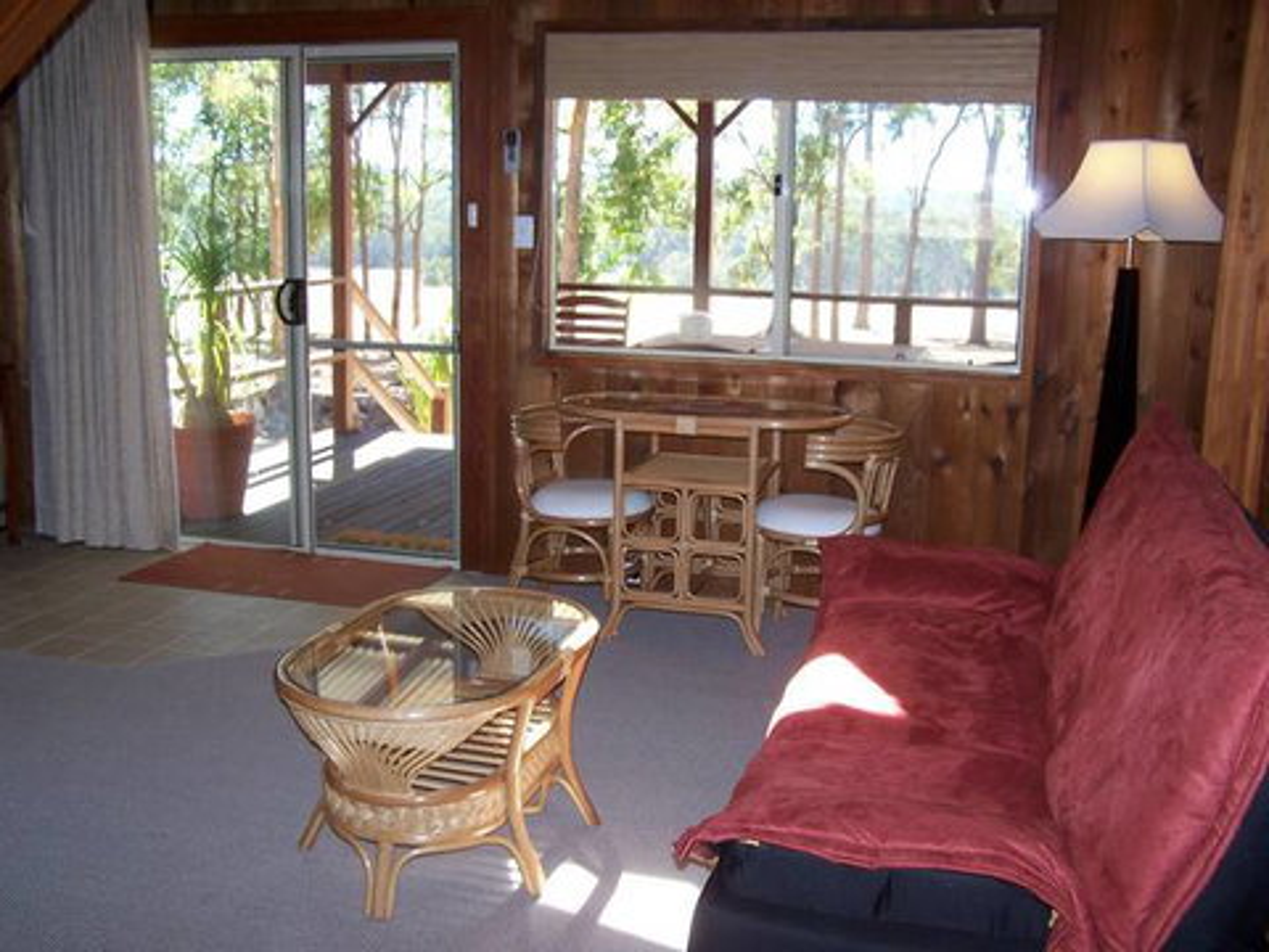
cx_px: 634
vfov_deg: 37.7
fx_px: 1393
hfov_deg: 49.0
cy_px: 476
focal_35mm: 38
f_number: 2.8
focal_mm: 6.3
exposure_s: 1/60
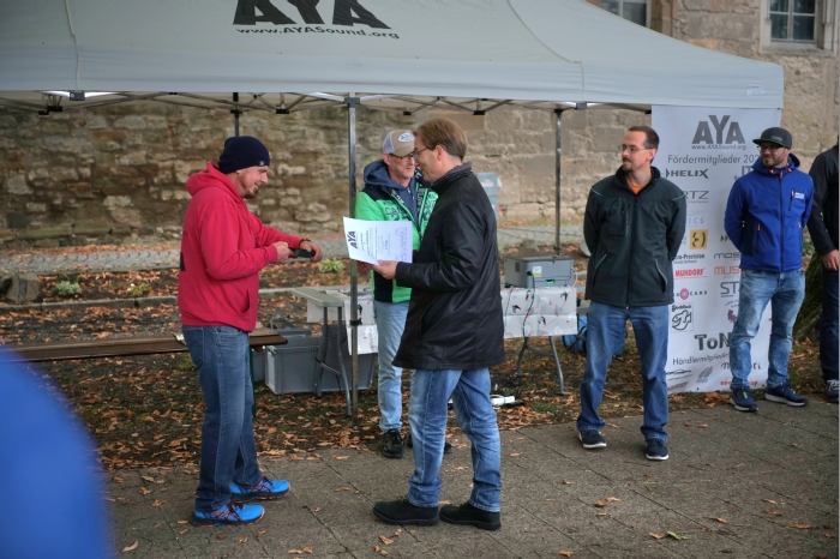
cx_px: 420
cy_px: 280
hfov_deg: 43.6
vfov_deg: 29.8
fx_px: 1049
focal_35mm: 45
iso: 800
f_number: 2.8
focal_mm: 45
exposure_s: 1/100
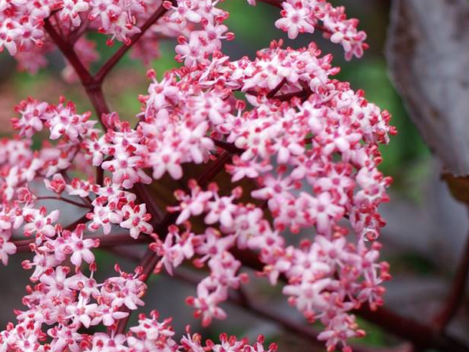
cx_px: 34
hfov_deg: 14.7
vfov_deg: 11.2
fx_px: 1793
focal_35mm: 132
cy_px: 289
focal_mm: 35
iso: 100
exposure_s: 1/125
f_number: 4.5
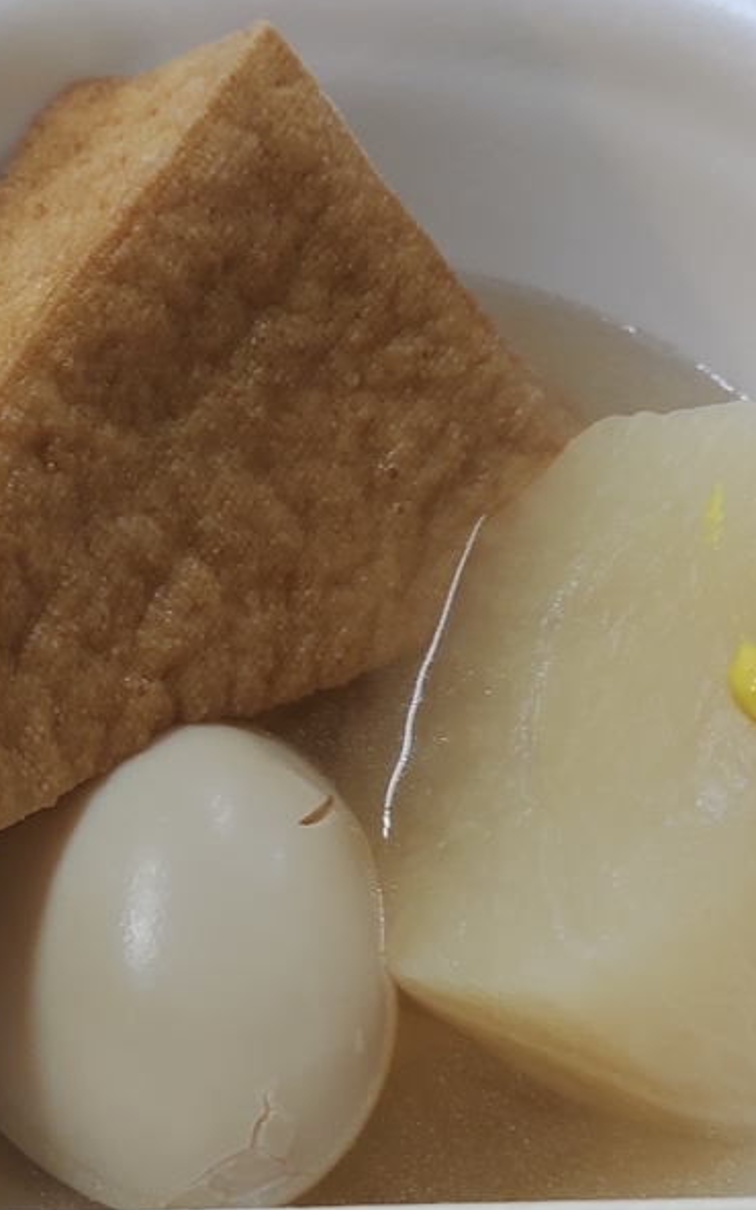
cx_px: 319
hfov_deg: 22.3
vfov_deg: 35.0
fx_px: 1912
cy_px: 701
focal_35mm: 58
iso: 336
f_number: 1.79
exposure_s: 1/50
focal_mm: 4.71
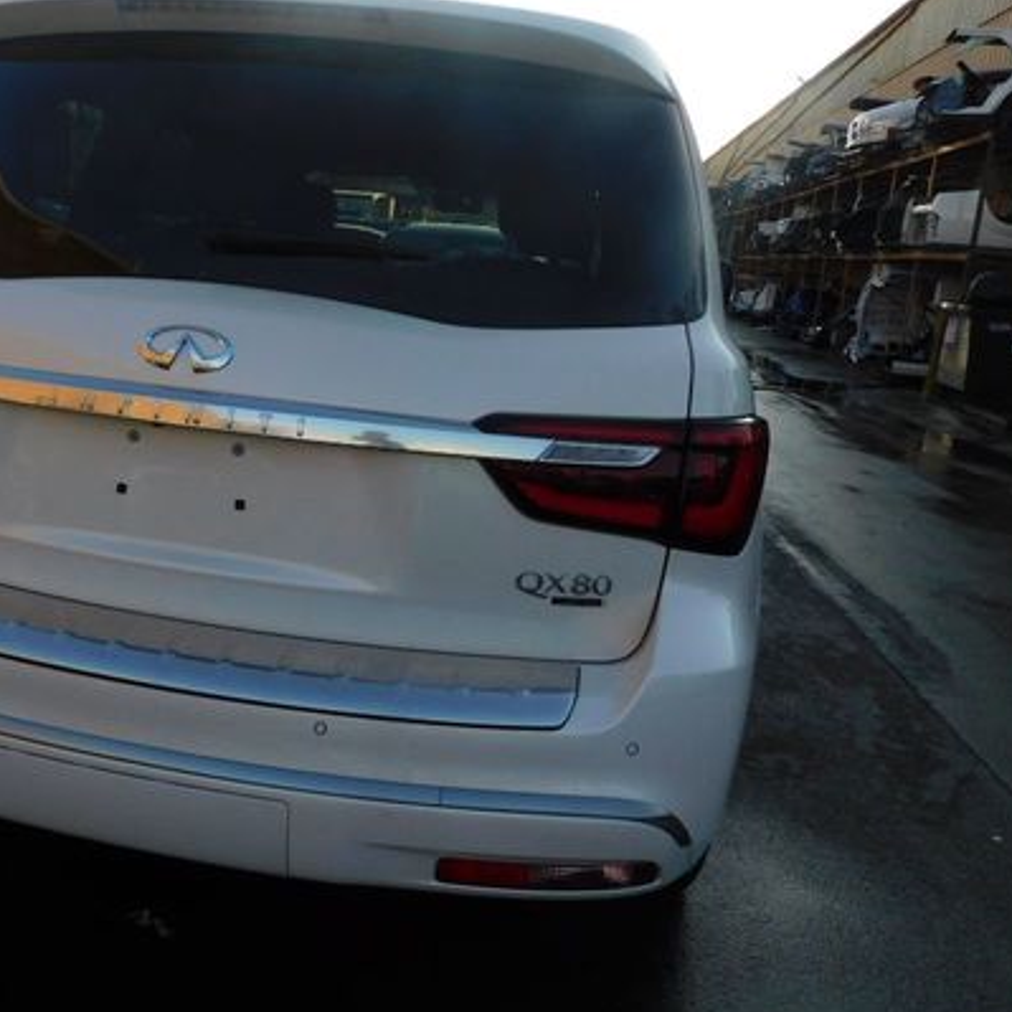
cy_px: 474
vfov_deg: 48.4
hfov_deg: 47.5
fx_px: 1125
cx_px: 317
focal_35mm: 34
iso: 125
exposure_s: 1/800
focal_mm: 4.3
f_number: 3.3
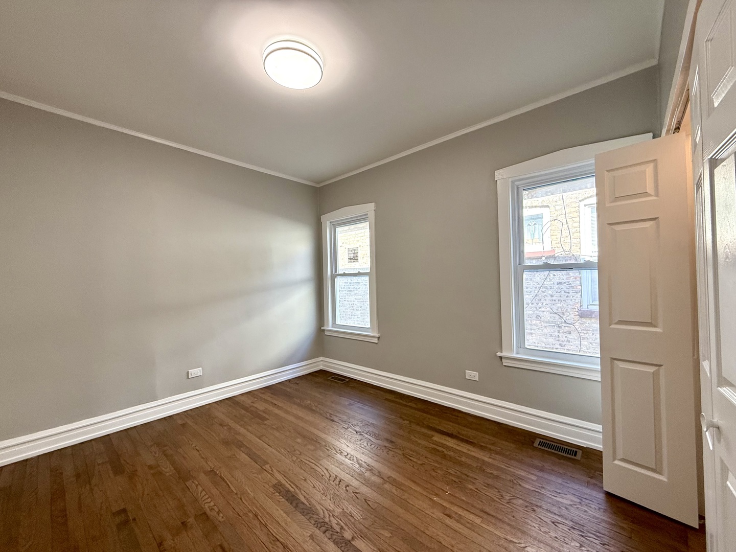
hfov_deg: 102.1
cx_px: 368
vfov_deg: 85.7
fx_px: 298
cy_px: 276
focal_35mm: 14
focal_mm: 2.22
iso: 200
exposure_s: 1/120
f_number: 2.2
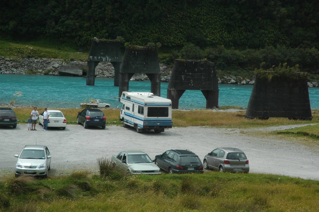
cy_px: 106
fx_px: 930
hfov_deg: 19.5
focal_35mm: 105
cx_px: 160
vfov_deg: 13.0
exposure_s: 1/250
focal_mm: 70
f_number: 10
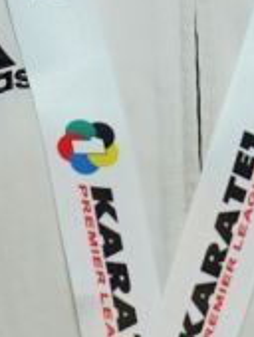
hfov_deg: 0.7
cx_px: 214
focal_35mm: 2035
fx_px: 19860
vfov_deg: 1.0
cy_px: 119
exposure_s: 1/250
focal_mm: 200
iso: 160
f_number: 2.8
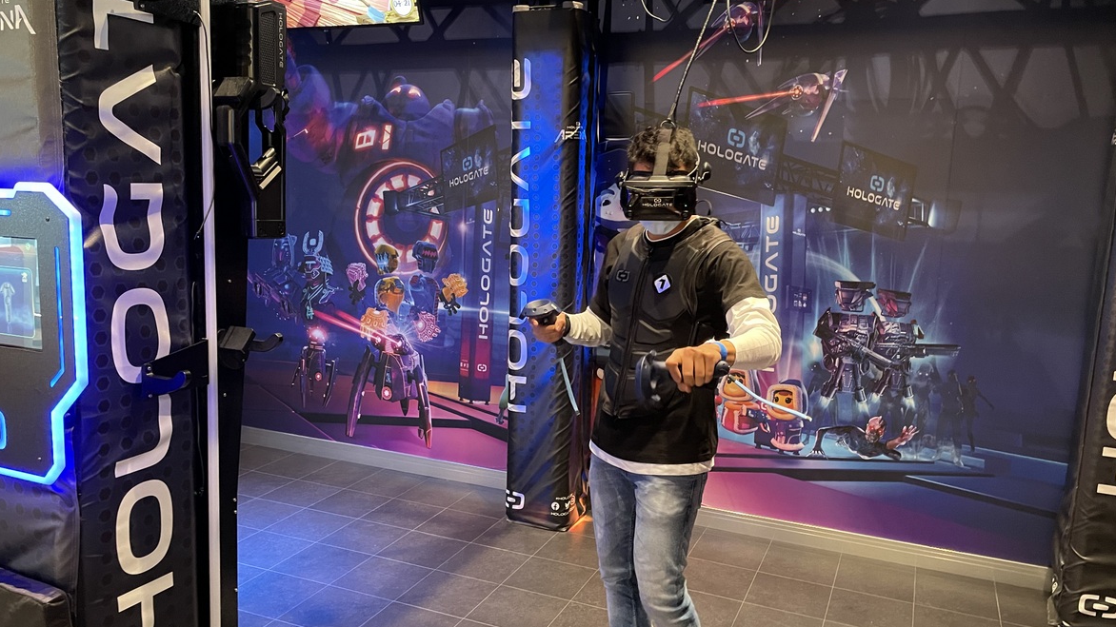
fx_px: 858
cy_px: 301
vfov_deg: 40.2
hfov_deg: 66.1
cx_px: 562
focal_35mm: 29
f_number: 1.6
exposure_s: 1/30
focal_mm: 4.2
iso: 500
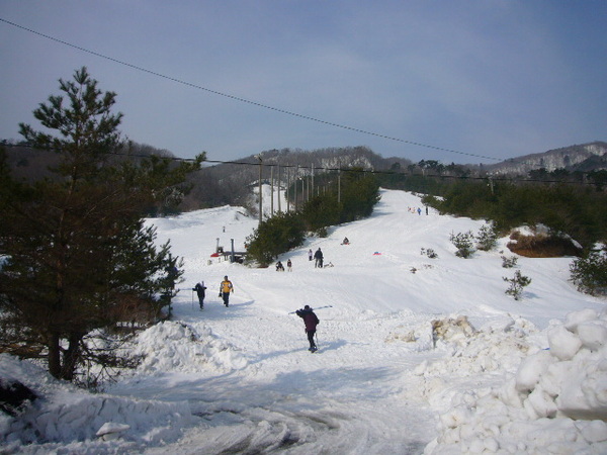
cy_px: 228
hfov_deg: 63.4
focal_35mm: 28
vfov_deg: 49.7
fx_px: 491
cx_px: 304
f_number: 5.6
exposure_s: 1/640
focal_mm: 4.6
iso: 80
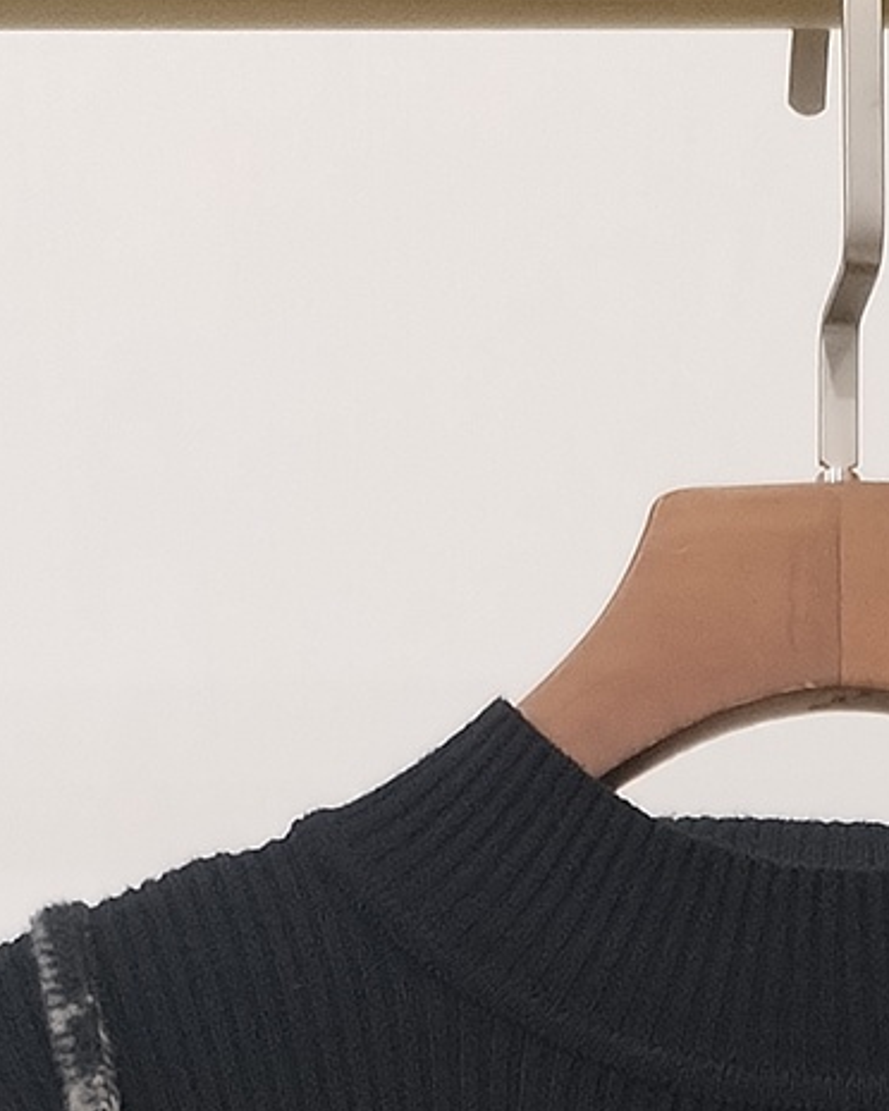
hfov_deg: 10.5
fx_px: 4802
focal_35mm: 146
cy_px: 2595
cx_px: 875
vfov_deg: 11.2
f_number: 1.8
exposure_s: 1/50
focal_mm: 4.75
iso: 462
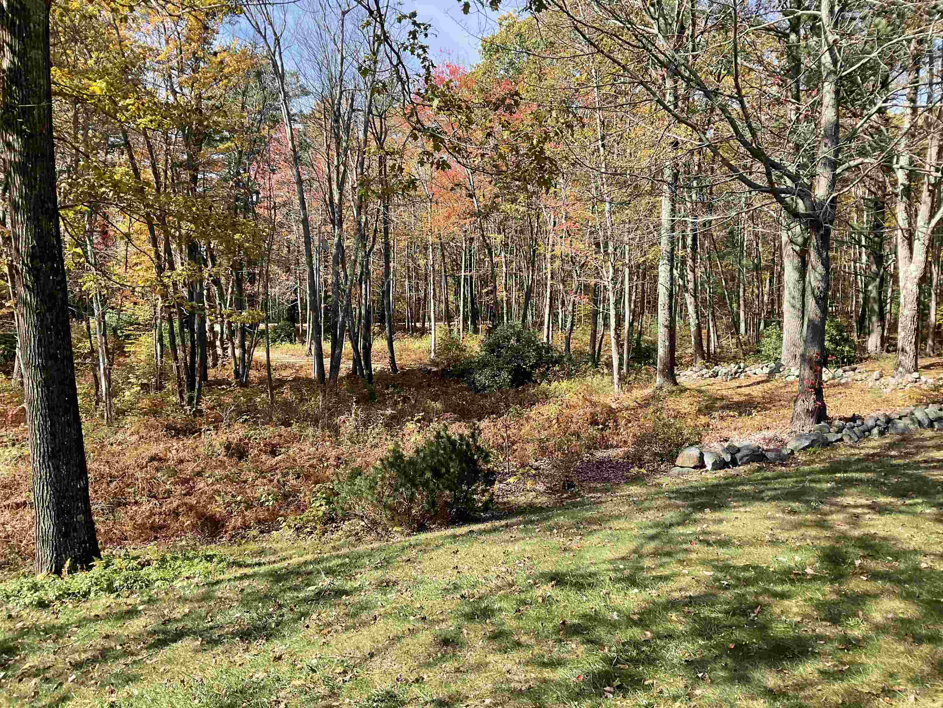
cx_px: 472
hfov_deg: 61.7
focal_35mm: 29
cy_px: 354
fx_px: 790
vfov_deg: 48.2
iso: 16
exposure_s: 1/383
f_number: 1.8
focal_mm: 3
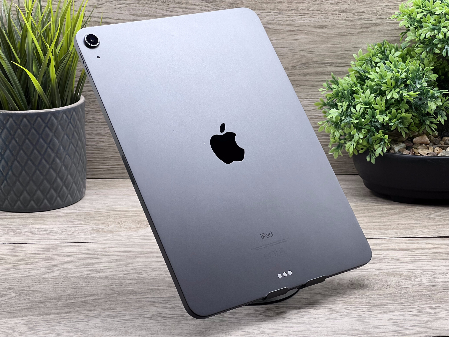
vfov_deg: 19.1
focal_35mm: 77
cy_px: 168
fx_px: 999
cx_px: 224
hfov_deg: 25.3
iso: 64
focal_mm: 9
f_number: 2.8
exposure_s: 1/100
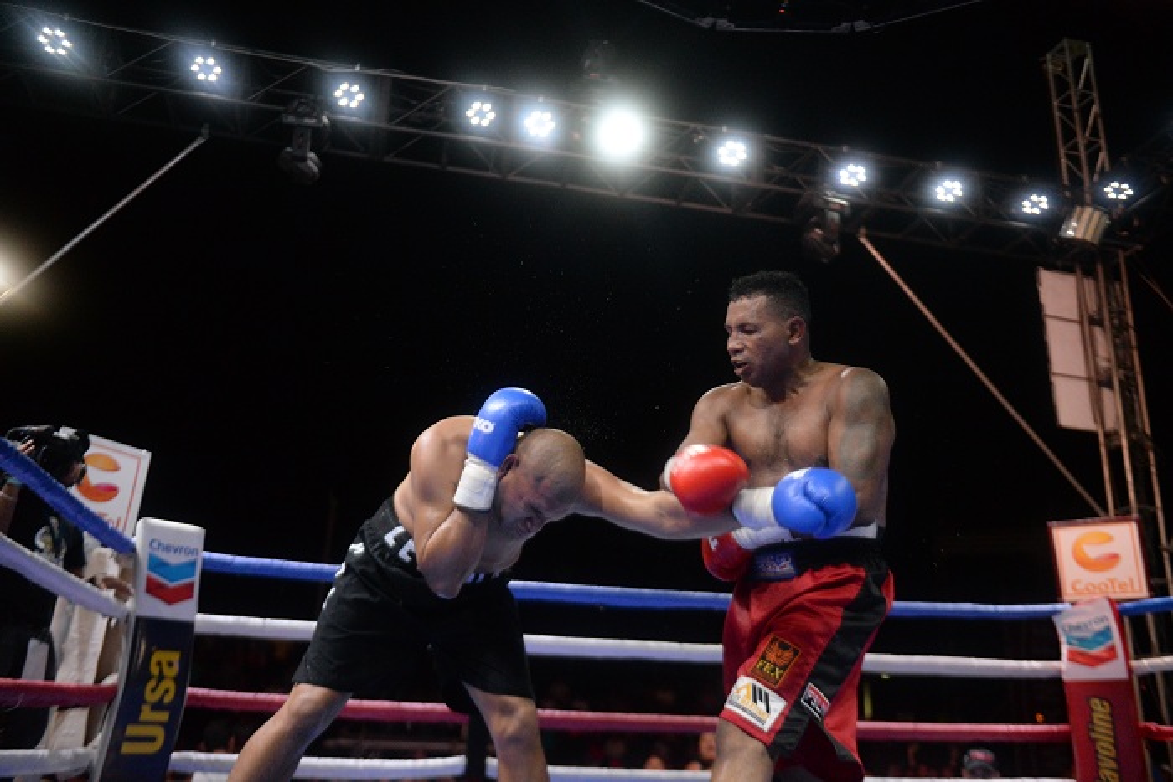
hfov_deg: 58.7
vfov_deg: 41.1
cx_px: 586
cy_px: 391
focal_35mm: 32
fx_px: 1043
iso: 4000
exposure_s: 1/500
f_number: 2.8
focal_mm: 32
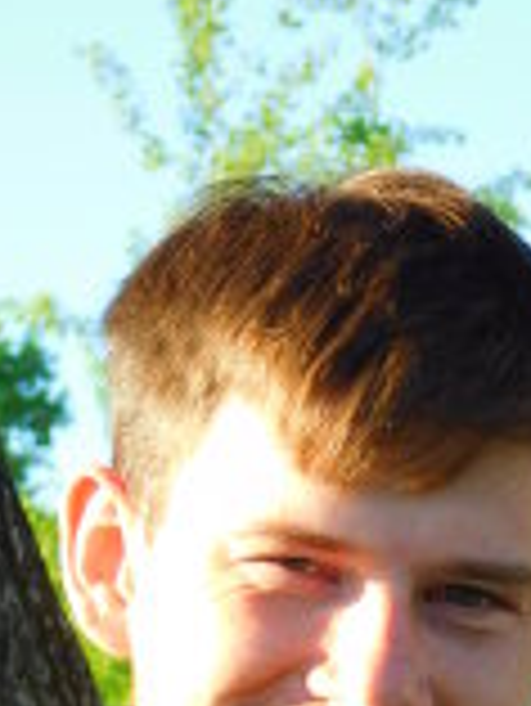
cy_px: 733
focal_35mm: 295
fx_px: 6025
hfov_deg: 5.0
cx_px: 344
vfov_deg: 6.7
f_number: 5
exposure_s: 1/160
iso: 125
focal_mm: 23.7
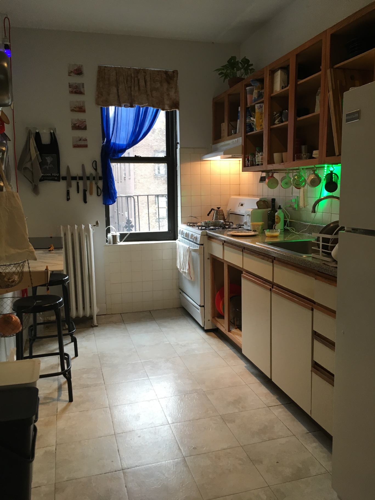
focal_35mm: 29
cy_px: 250
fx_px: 419
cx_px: 188
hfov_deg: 48.2
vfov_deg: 61.7
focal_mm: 4.15
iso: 32
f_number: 2.2
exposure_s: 1/30
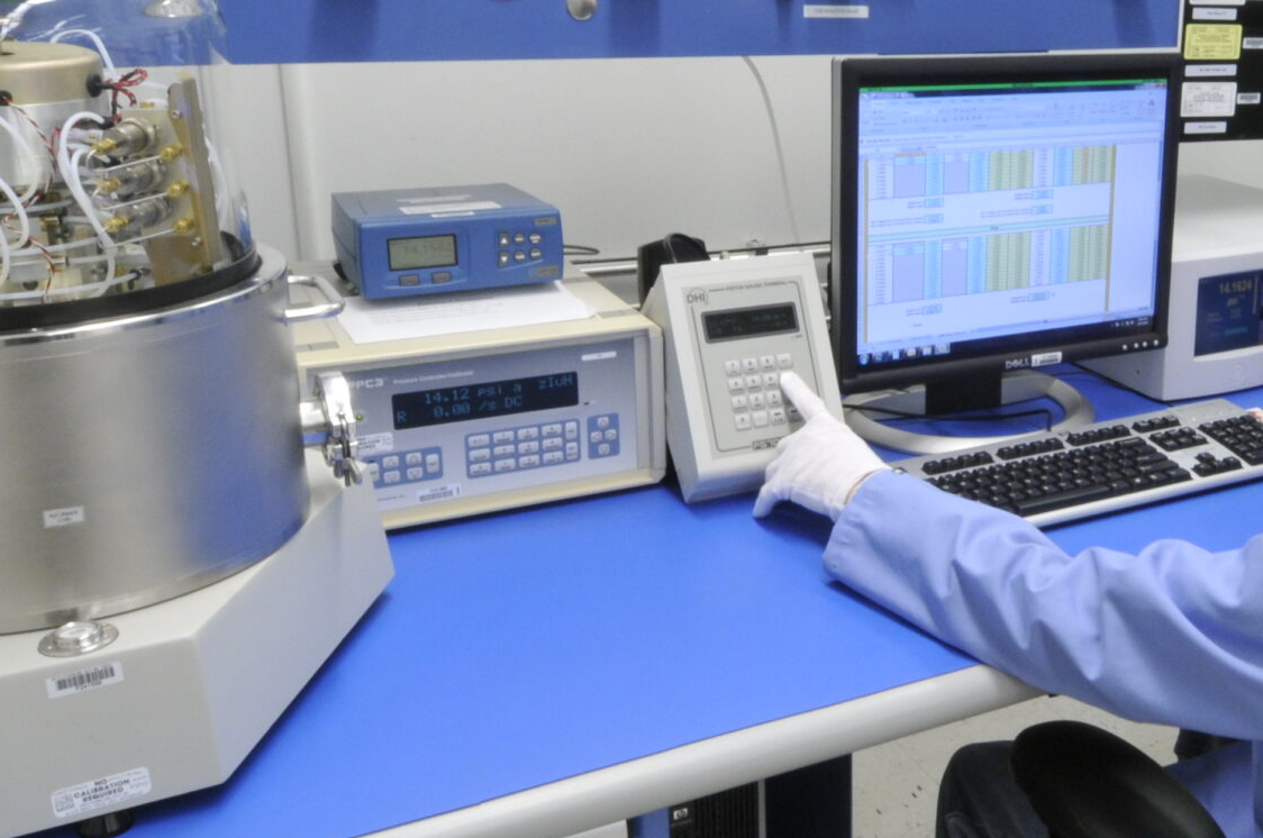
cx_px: 1035
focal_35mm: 41
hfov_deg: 44.8
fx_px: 1436
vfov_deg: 32.4
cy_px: 309
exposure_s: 1/2
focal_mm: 12
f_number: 22
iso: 500
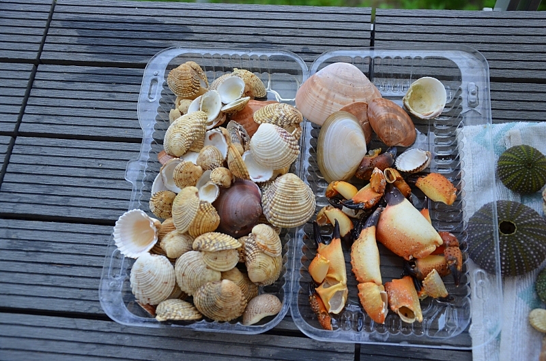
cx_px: 273
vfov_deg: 31.8
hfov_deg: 46.5
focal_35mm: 42
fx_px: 636
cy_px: 180
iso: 400
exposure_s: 1/60
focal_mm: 28
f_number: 4
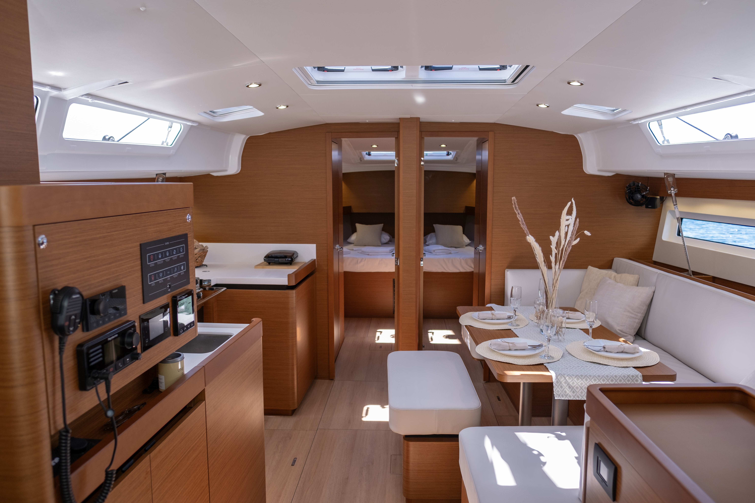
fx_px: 503
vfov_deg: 53.1
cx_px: 378
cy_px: 252
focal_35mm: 24
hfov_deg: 73.7
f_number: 2.5
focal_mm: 16
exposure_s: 1/125
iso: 160
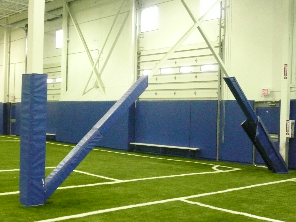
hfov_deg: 38.2
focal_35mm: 50
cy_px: 111
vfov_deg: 29.1
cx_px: 148
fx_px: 428
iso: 1250
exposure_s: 1/30
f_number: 4.2
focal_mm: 8.2
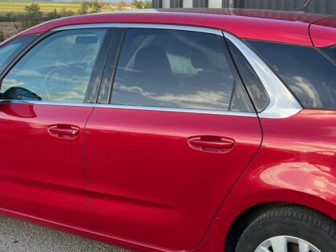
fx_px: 485
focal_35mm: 50
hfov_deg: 38.1
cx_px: 193
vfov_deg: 29.1
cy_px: 124
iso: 50
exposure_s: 1/577
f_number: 1.6
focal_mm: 5.1
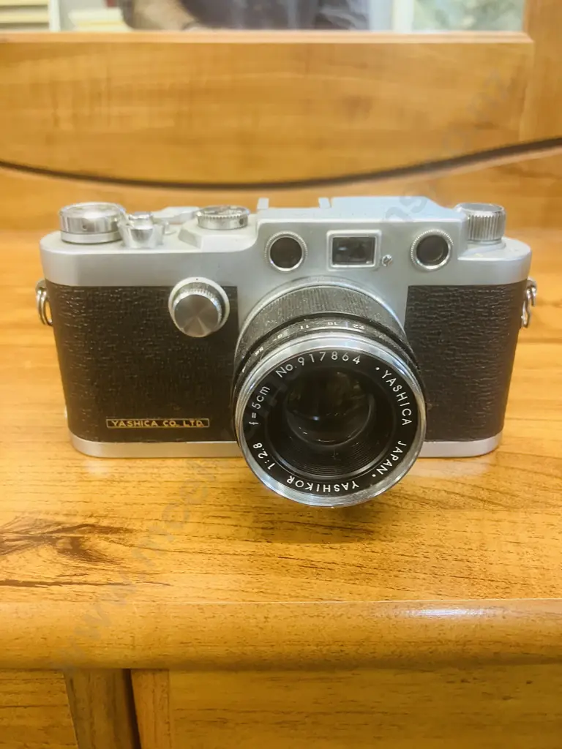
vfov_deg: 63.4
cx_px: 281
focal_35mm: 28
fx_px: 606
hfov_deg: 49.7
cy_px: 374
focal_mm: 3.99
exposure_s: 1/33
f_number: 1.8
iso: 250
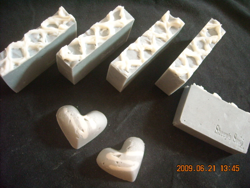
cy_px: 94
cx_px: 125
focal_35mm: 35
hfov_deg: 52.6
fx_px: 253
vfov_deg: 40.7
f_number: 2.8
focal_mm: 5.7
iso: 400
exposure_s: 1/10
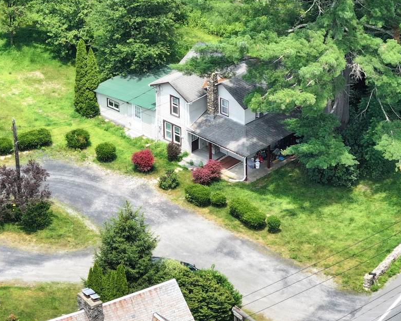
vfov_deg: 5.8
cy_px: 111
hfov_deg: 7.2
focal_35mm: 267
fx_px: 3168
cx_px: 185
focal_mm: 30.71
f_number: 3.4
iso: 100
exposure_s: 1/320
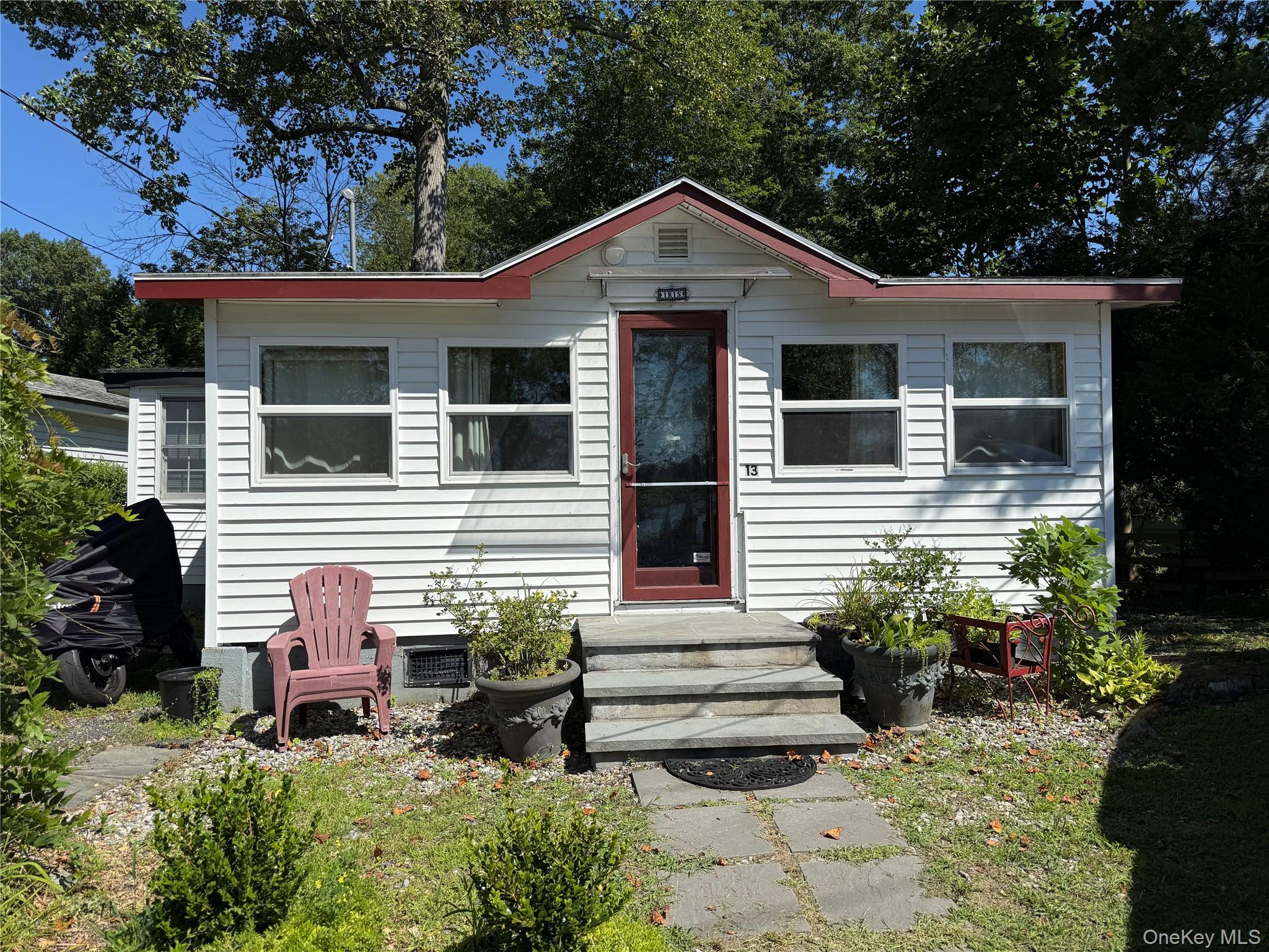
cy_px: 476
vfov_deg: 56.8
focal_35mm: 24
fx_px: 880
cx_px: 634
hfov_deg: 71.6
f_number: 1.78
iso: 80
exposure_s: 1/6173
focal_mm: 6.76
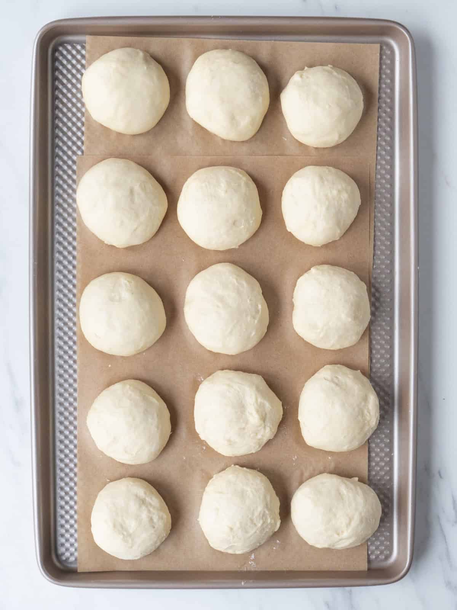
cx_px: 228
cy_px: 305
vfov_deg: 23.3
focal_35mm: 84
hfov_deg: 17.6
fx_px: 1479
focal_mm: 42
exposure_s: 1/25
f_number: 5.6
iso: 800
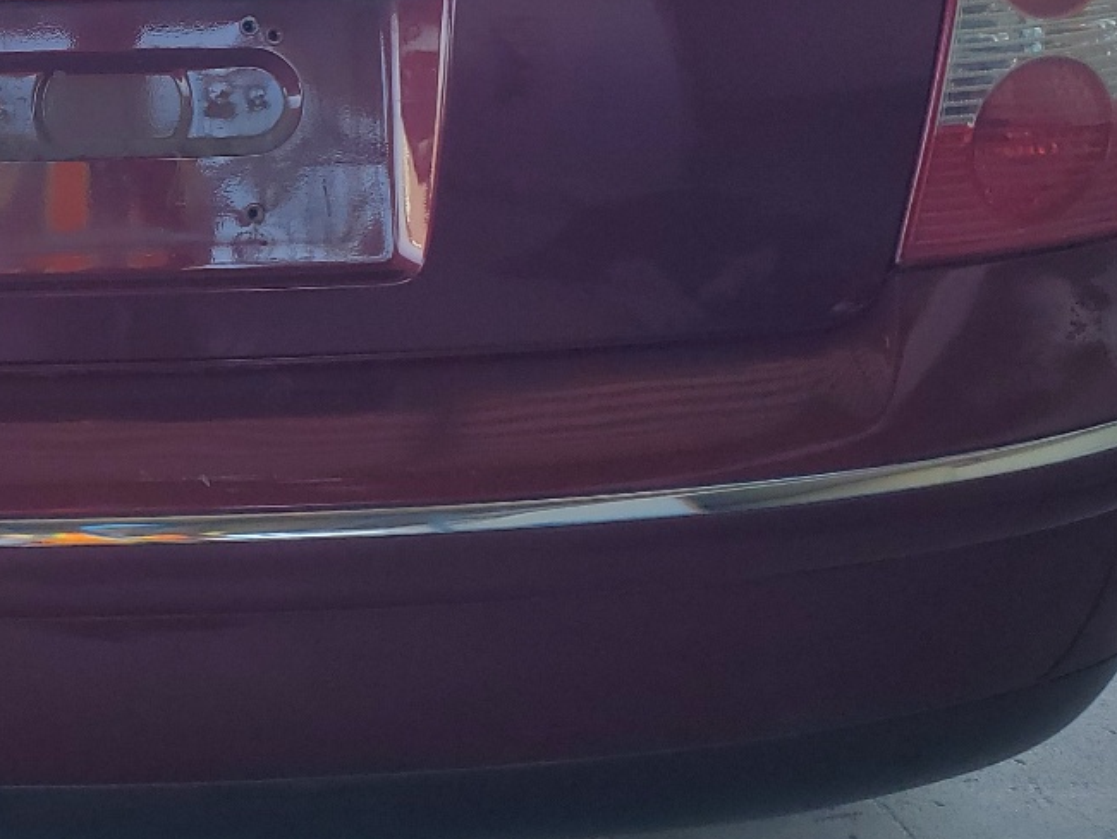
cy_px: 134
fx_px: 2066
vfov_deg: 22.5
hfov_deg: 28.9
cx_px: 93
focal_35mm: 64
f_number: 1.5
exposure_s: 1/500
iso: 50
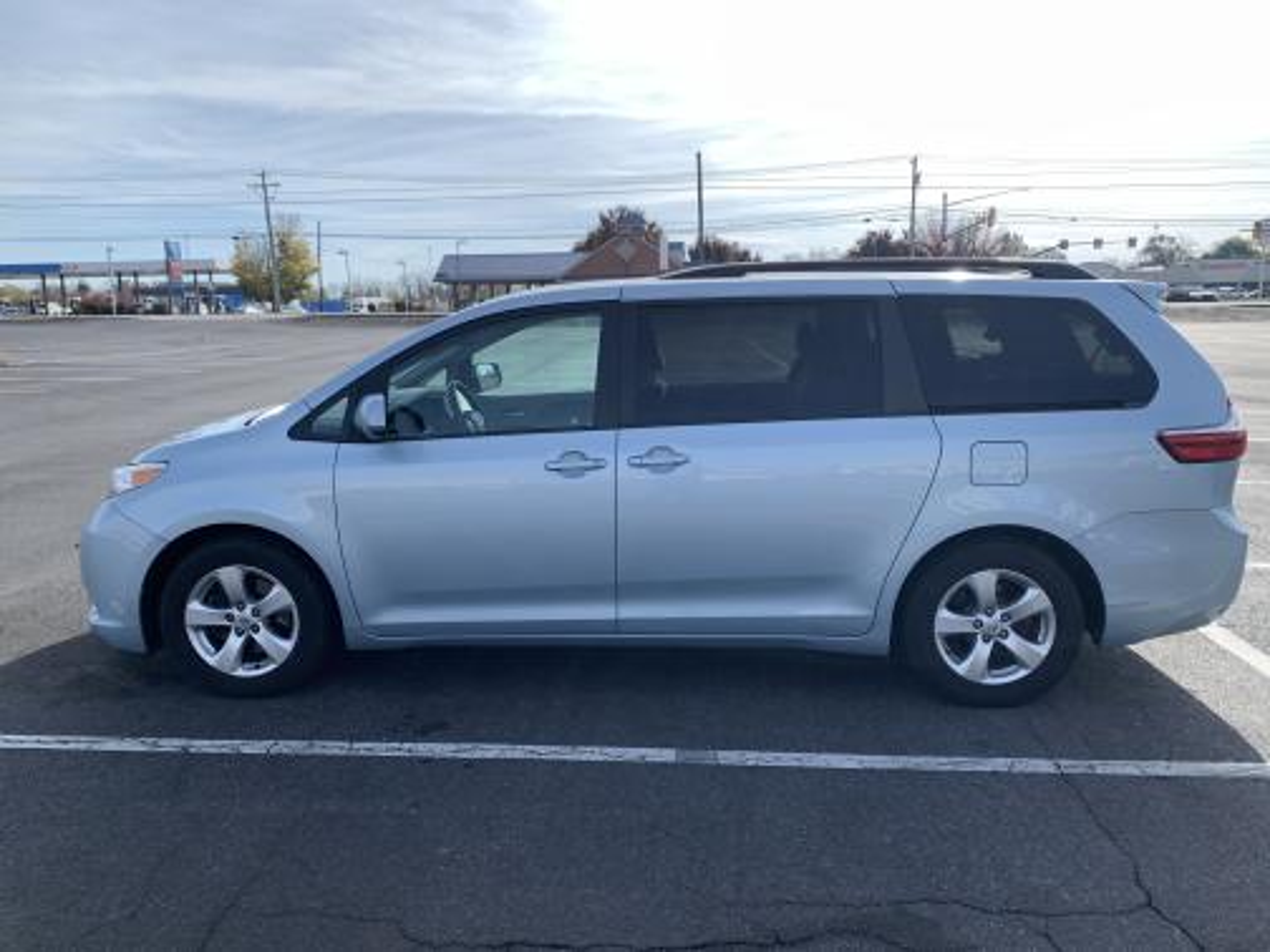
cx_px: 635
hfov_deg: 67.3
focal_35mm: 26
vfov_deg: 53.1
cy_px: 476
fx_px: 954
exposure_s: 1/2915
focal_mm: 4.25
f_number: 1.8
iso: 25
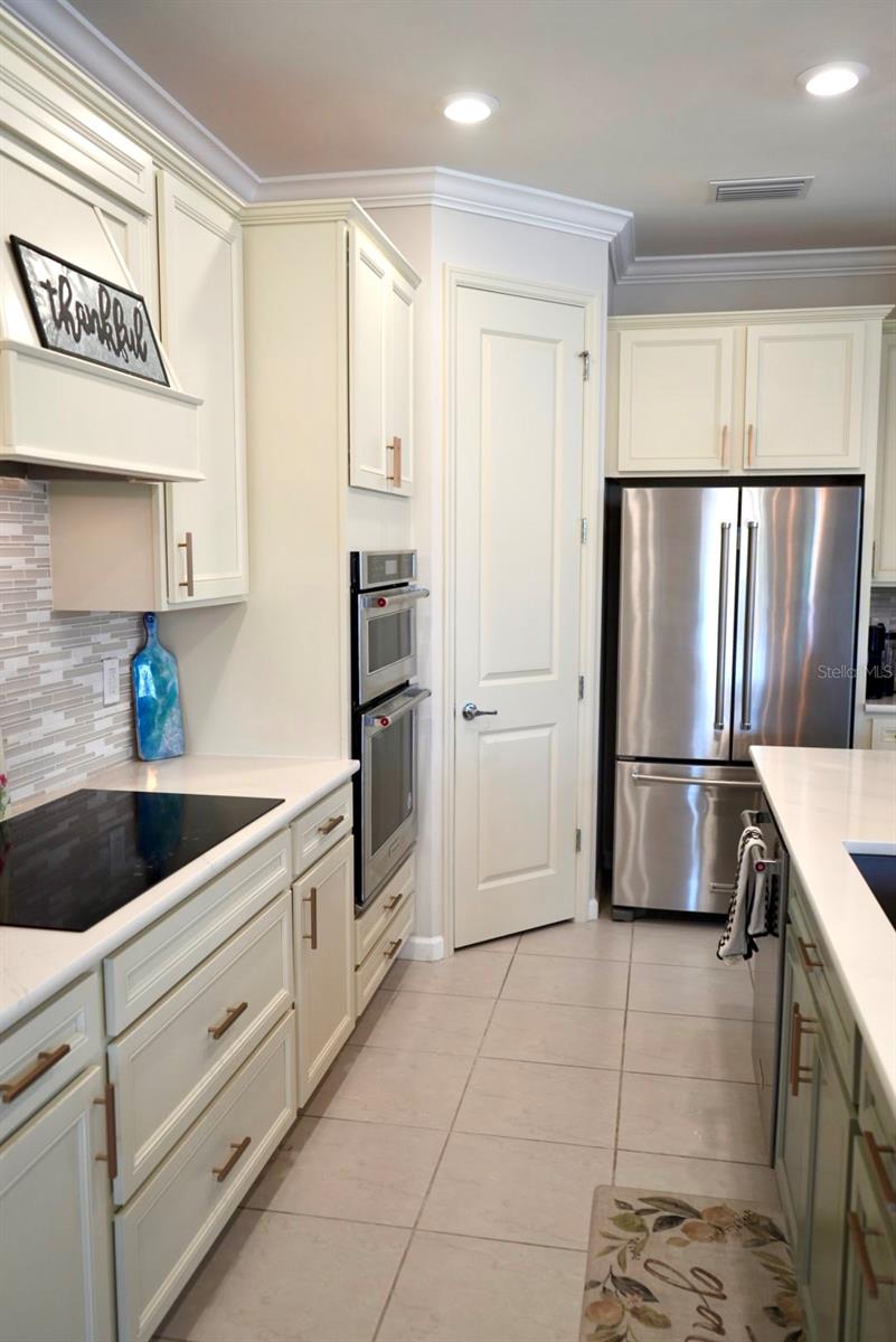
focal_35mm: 29
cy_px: 671
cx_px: 448
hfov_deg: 45.0
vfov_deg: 63.6
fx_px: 1082
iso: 640
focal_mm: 29
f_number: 4
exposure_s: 1/160
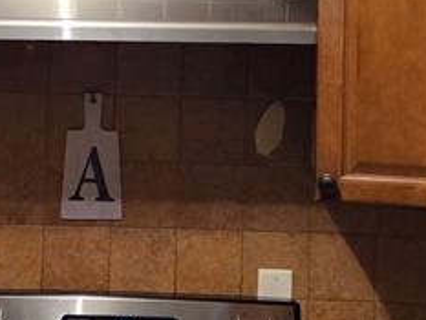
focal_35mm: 79
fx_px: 973
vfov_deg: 18.4
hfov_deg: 24.5
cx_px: 126
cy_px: 44
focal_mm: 5.4
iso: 1000
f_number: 1.8
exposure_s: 1/120
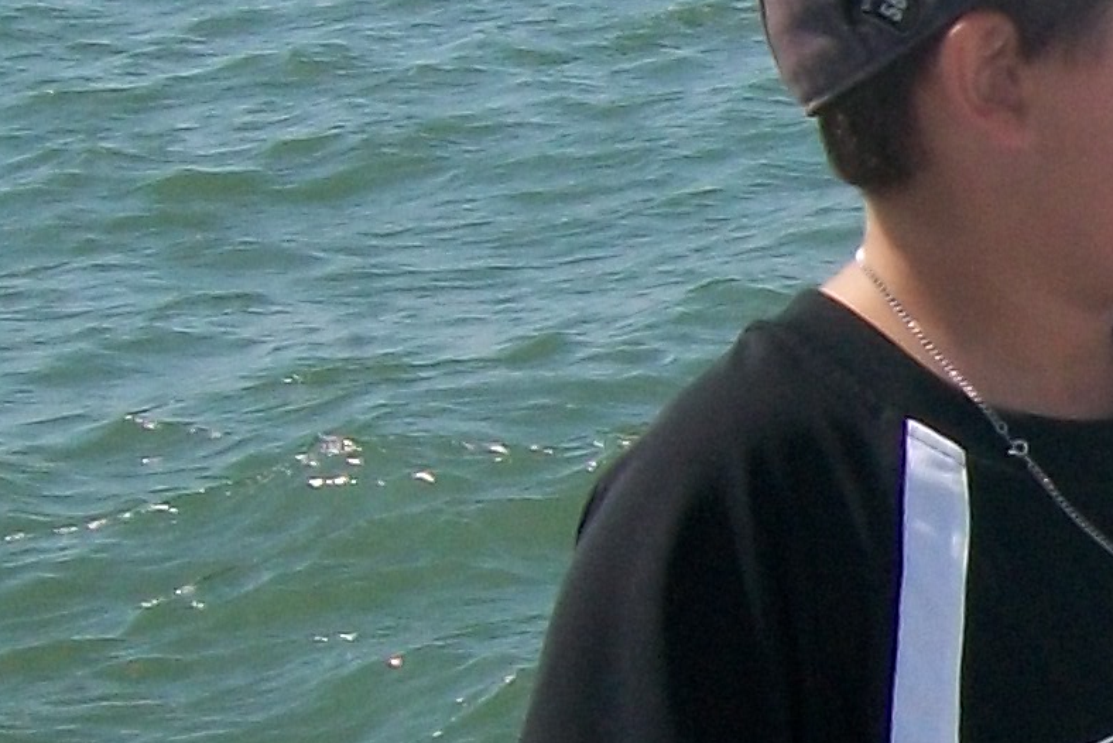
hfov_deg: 11.8
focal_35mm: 155
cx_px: 2251
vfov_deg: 8.8
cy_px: 898
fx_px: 4794
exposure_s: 1/640
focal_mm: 6
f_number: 4.8
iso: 80
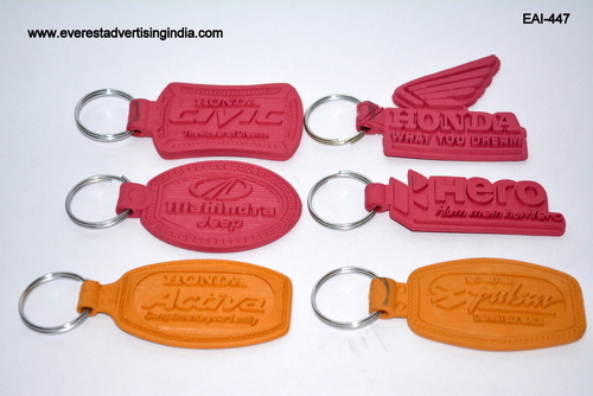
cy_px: 198
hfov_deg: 24.6
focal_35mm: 82
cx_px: 296
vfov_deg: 16.6
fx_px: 1360
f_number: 5.6
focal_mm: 55
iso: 1000
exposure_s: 1/60
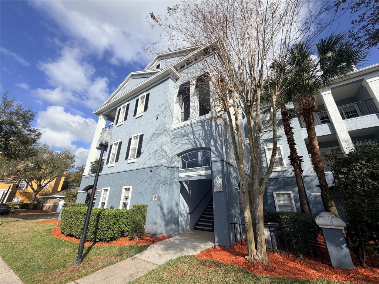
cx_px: 190
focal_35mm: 14
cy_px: 142
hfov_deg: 102.1
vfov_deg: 85.7
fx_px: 153
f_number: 2.2
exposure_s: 1/1087
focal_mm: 2.22
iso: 20
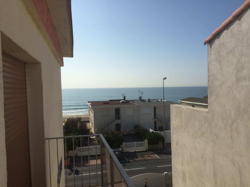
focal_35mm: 29
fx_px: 209
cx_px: 125
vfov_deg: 48.2
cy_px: 94
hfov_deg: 61.7
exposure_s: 1/4950
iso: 32
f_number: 2.2
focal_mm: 4.15
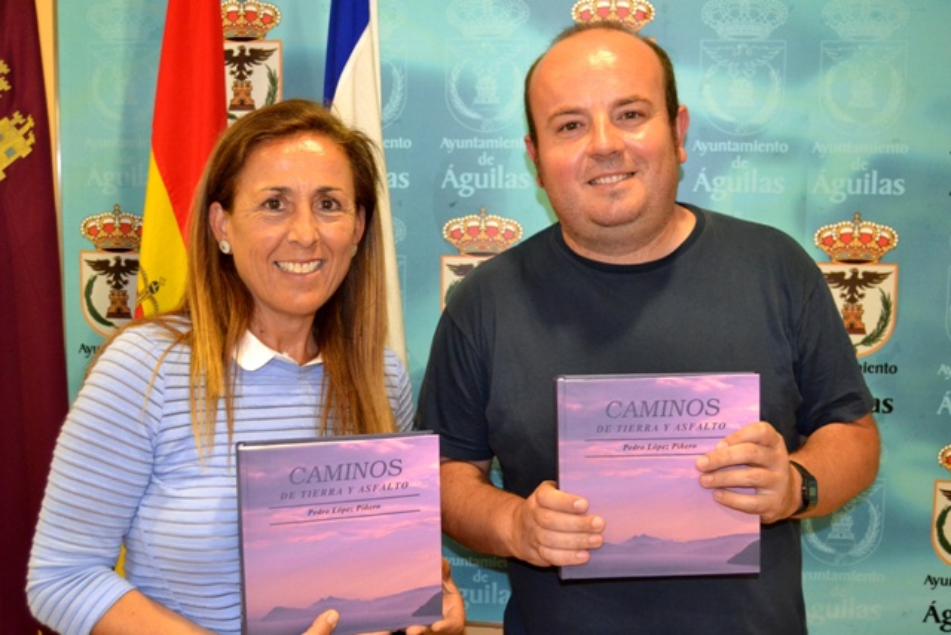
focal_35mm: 39
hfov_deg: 49.5
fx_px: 1030
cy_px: 318
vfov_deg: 34.2
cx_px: 476
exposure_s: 1/60
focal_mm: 26
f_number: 4
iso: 2000
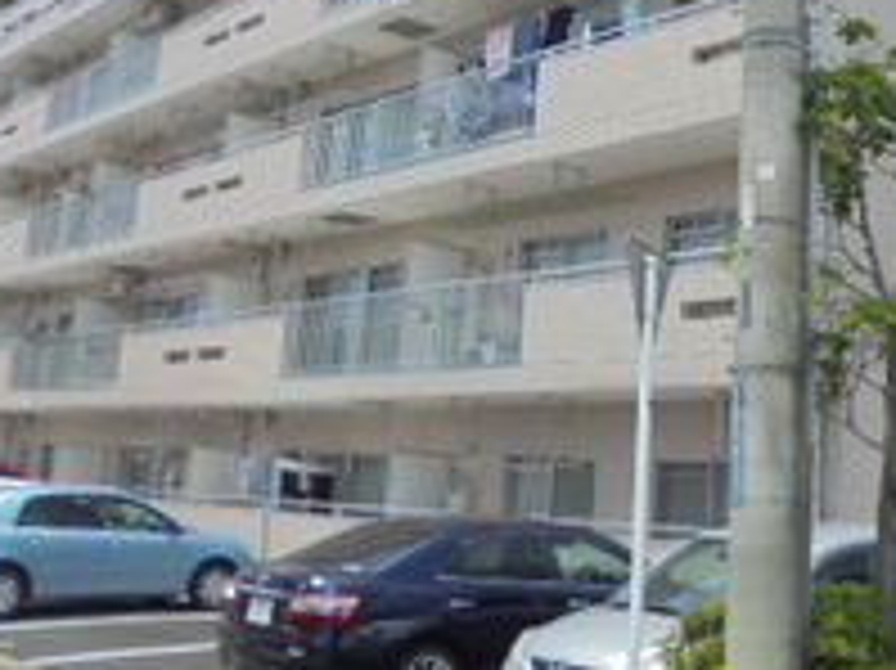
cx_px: 603
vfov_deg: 26.1
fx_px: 1423
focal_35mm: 55
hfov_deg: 34.6
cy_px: 137
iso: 100
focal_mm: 4.6
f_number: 11.5
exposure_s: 1/100
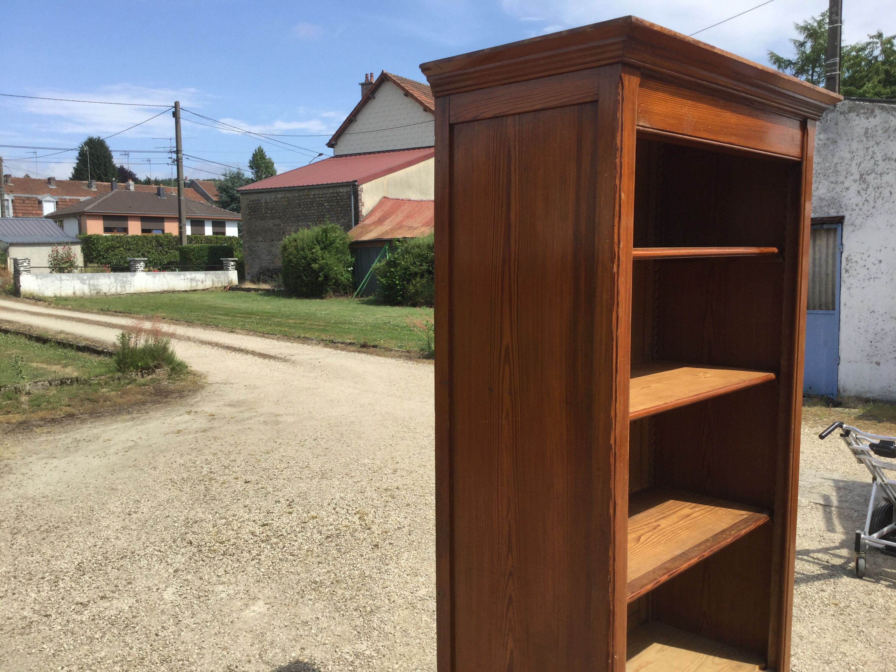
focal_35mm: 31
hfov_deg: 58.4
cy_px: 336
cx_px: 448
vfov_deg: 45.4
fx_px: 802
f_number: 2.4
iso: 25
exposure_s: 1/849
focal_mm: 3.3
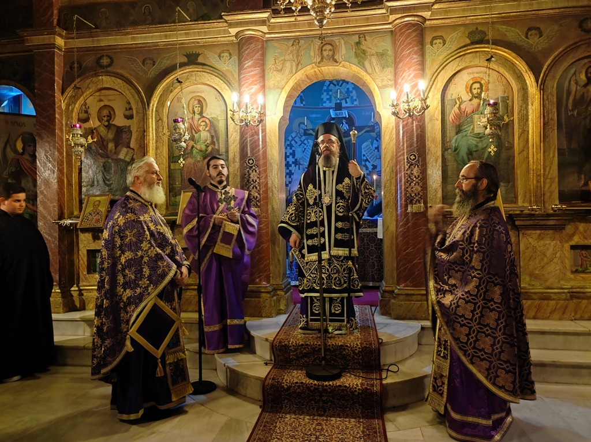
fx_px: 426
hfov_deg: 69.4
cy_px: 221
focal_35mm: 25
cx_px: 296
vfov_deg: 54.8
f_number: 1.79
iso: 1261
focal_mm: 4.7
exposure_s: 1/10
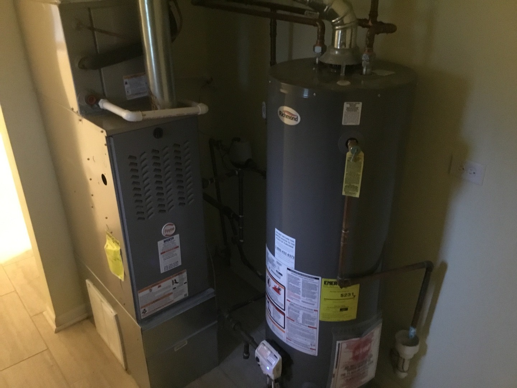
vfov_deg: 45.4
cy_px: 194
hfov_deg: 58.4
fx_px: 463
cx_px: 258
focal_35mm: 31
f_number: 2.4
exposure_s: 1/15
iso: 640
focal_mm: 3.3
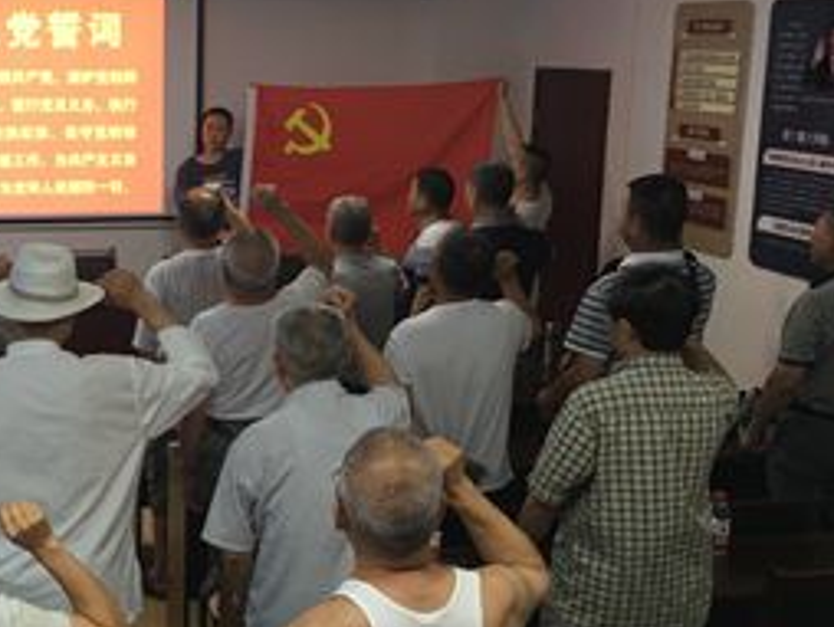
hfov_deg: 32.6
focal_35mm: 57
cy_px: 330
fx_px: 1375
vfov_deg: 25.7
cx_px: 138
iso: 50
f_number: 2.2
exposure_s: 1/17
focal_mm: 4.15
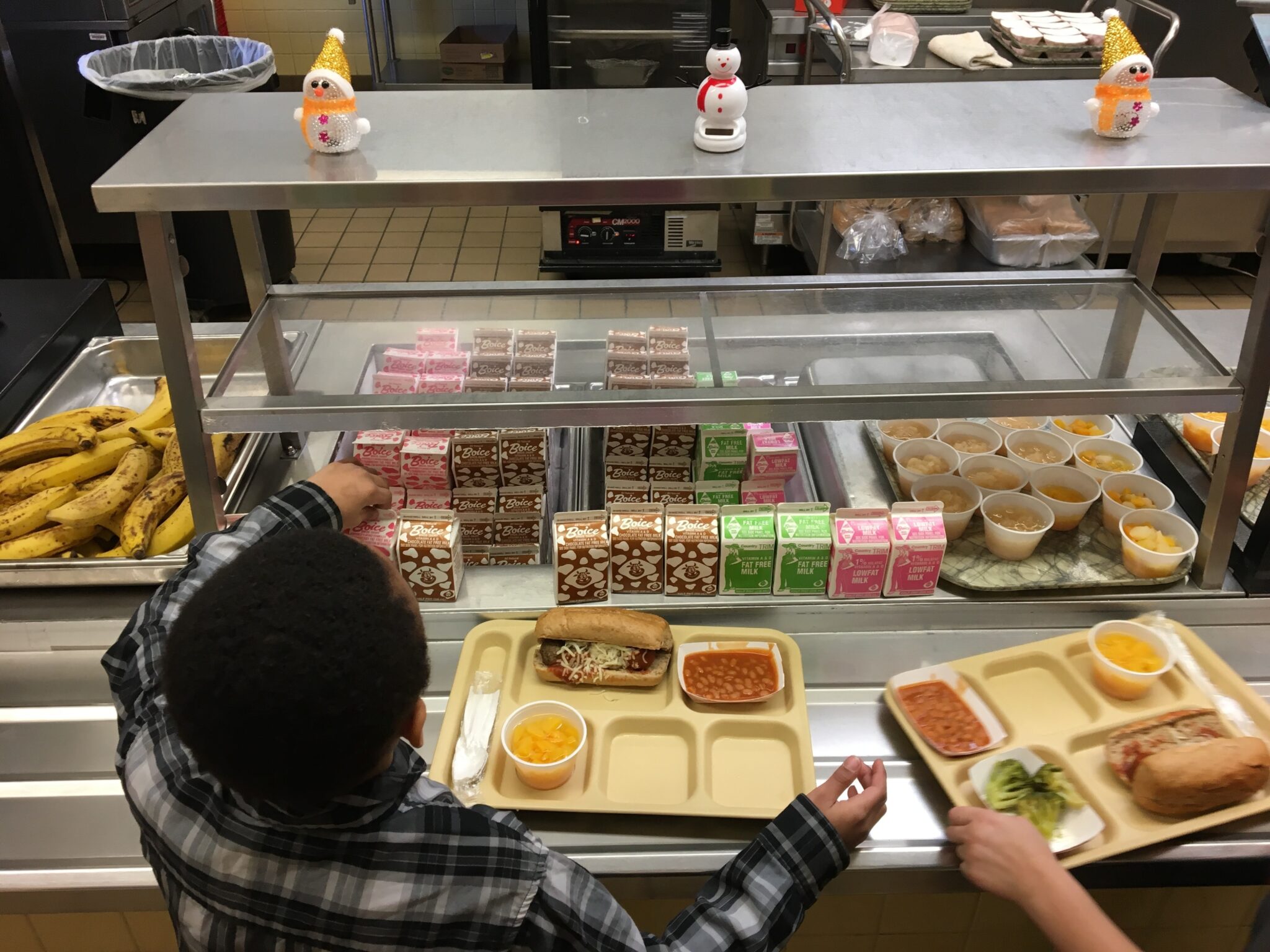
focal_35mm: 29
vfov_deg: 48.2
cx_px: 635
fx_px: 1064
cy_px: 476
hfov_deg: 61.7
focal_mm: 4.15
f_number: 2.2
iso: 50
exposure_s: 1/30
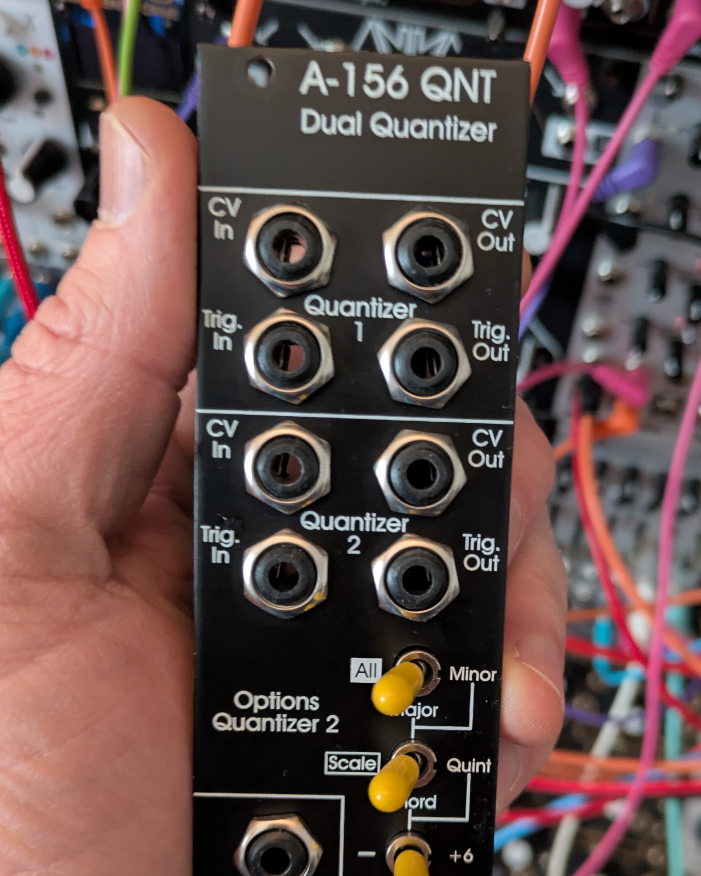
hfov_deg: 40.9
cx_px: 426
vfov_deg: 50.0
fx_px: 934
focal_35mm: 36
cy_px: 517
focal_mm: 5.43
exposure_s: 1/16.7
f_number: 1.89
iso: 916
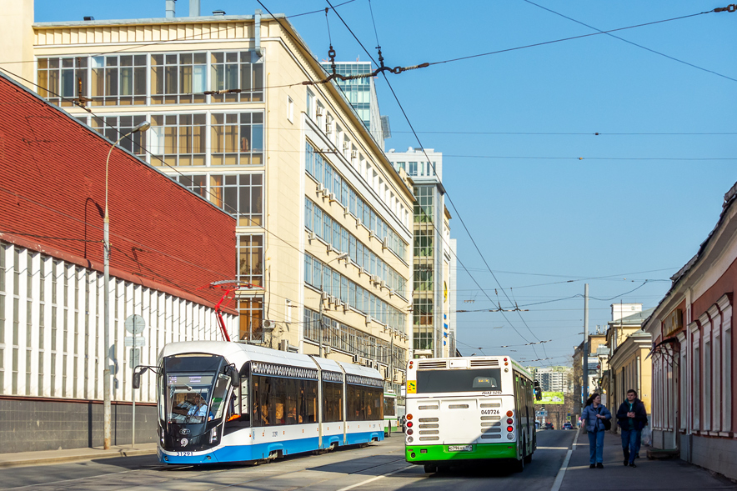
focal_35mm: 57
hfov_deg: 35.0
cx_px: 339
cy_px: 253
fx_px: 1167
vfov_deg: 23.8
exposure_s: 1/640
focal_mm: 15.45
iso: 80
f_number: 5
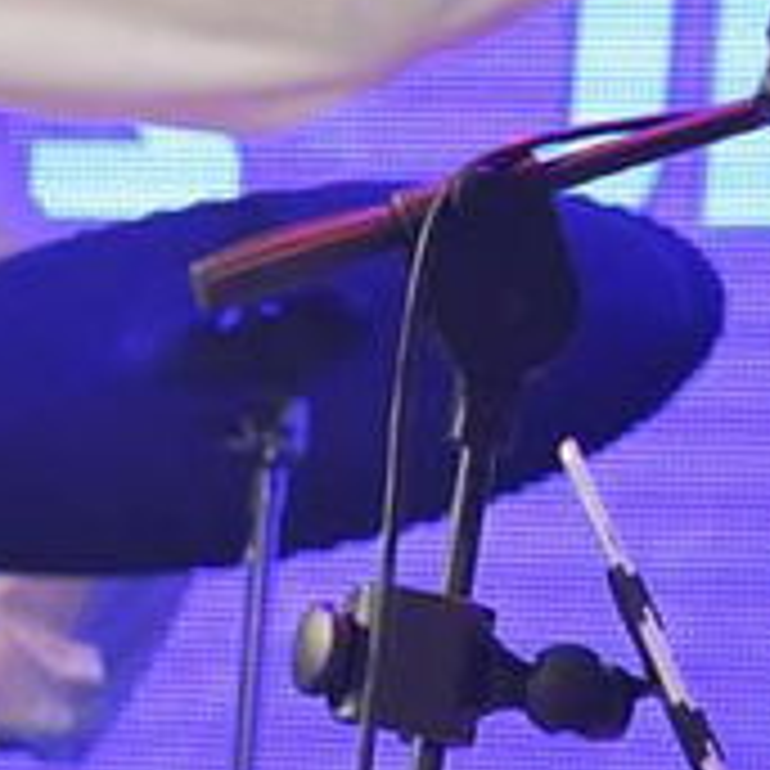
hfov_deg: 3.6
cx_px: 1468
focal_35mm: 487
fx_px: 12256
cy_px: 191
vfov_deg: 3.6
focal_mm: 70
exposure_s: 1/125
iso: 1000
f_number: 4
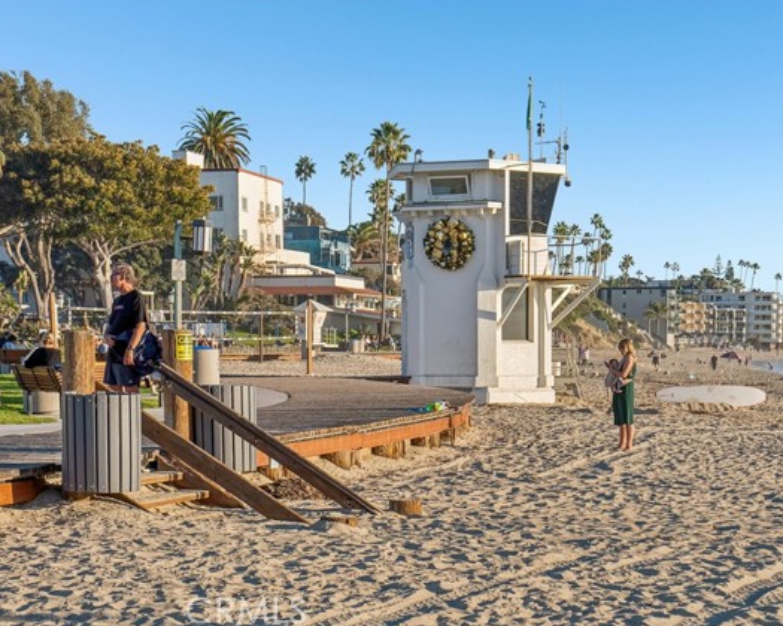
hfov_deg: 26.4
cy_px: 314
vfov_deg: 21.3
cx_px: 441
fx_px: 1669
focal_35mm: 72
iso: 100
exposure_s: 1/400
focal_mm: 63
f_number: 8
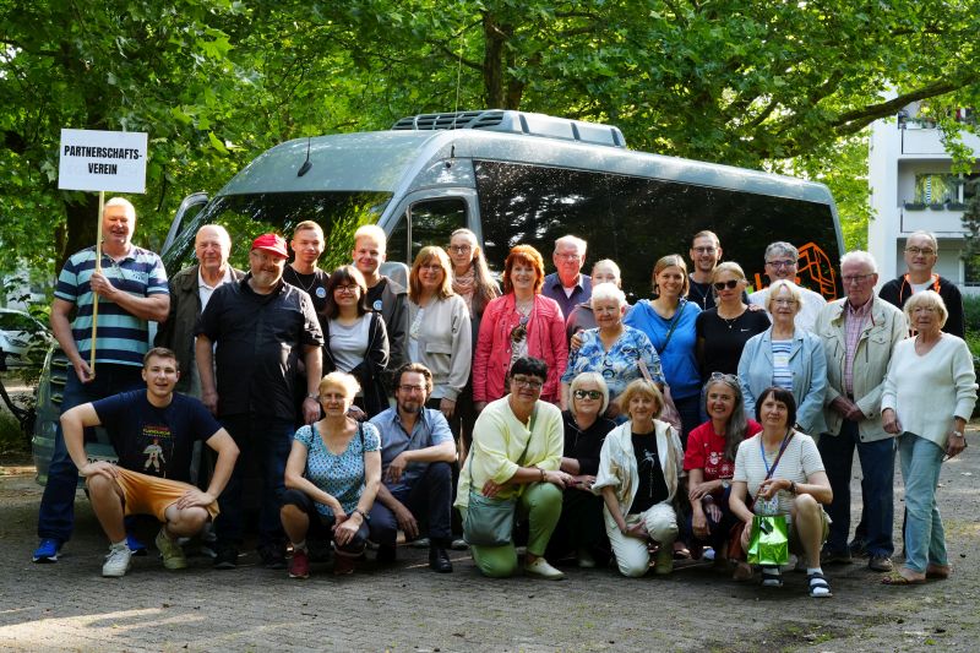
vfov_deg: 22.3
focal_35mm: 61
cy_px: 326
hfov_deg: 32.9
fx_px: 1660
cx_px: 490
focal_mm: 61
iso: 1600
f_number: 11
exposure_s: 1/100
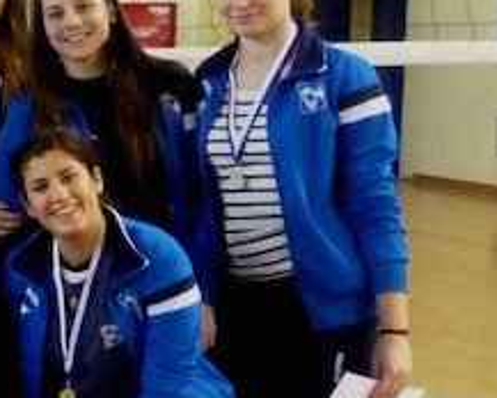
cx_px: -650
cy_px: 380
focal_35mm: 175
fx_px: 2576
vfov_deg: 8.8
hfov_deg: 9.8
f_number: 3.8
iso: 800
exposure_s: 1/30
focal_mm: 6.3
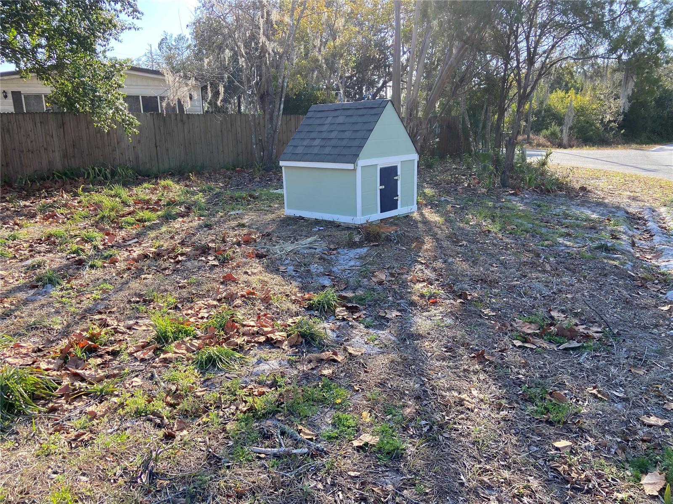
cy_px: 252
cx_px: 336
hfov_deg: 67.3
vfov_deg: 53.1
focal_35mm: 26
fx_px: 505
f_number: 1.8
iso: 32
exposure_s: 1/690
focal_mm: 4.25
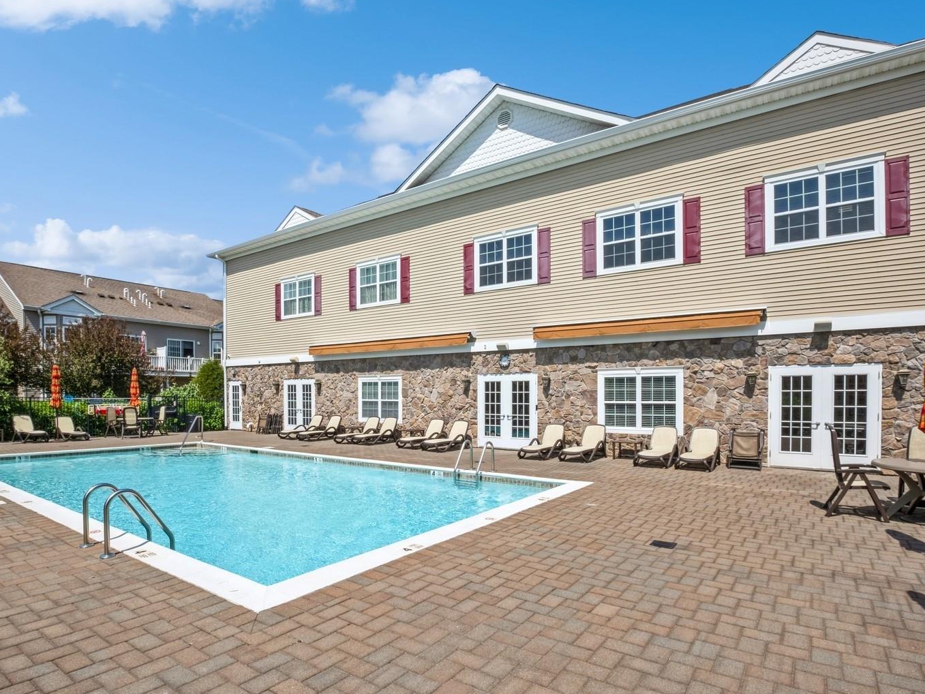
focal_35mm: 17
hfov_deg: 90.9
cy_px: 355
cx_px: 431
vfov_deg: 74.7
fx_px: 454
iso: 320
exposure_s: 1/340
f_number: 13
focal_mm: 10
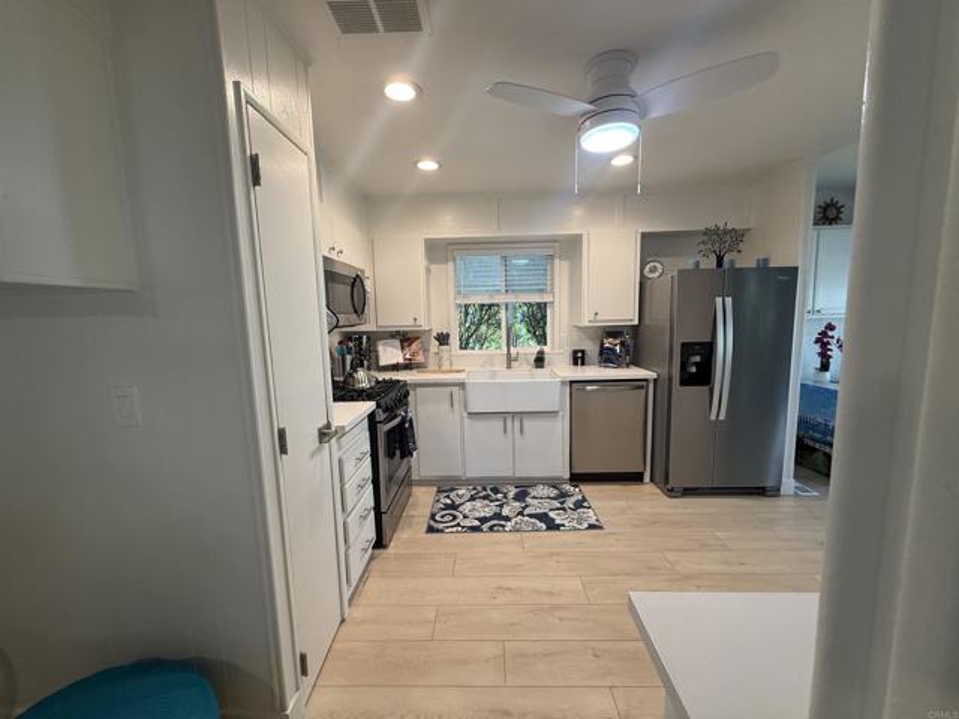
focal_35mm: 14
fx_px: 388
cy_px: 360
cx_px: 480
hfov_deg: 102.1
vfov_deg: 85.7
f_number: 2.2
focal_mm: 2.22
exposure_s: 1/120
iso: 200
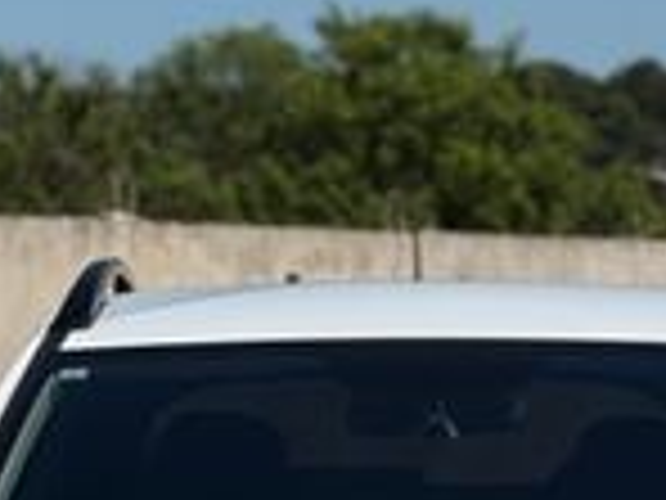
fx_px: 2944
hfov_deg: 12.9
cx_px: 436
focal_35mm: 153
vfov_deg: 9.4
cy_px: 766
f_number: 1.78
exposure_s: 1/13333
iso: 50
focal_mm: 6.76
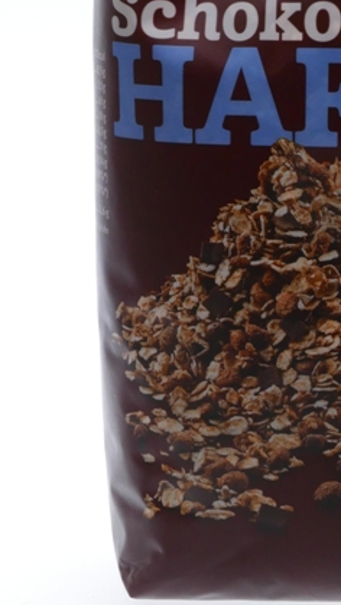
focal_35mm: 130
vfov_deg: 16.3
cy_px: 77
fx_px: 2088
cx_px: 333
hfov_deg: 9.3
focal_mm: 29.3
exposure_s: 1/13
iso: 800
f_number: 16
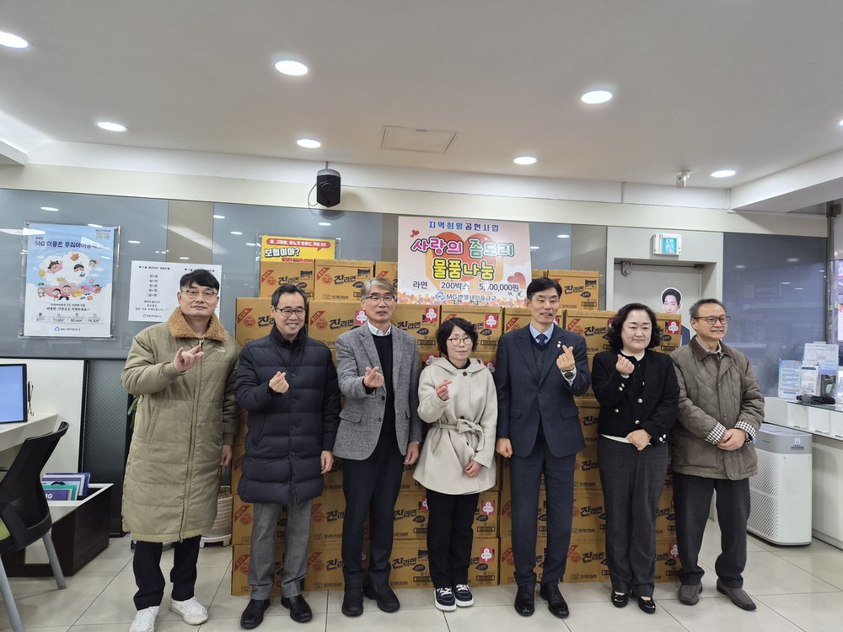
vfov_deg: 58.9
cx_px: 422
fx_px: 560
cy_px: 316
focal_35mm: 23
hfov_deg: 73.9
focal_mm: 5.4
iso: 200
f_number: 1.8
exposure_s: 1/120
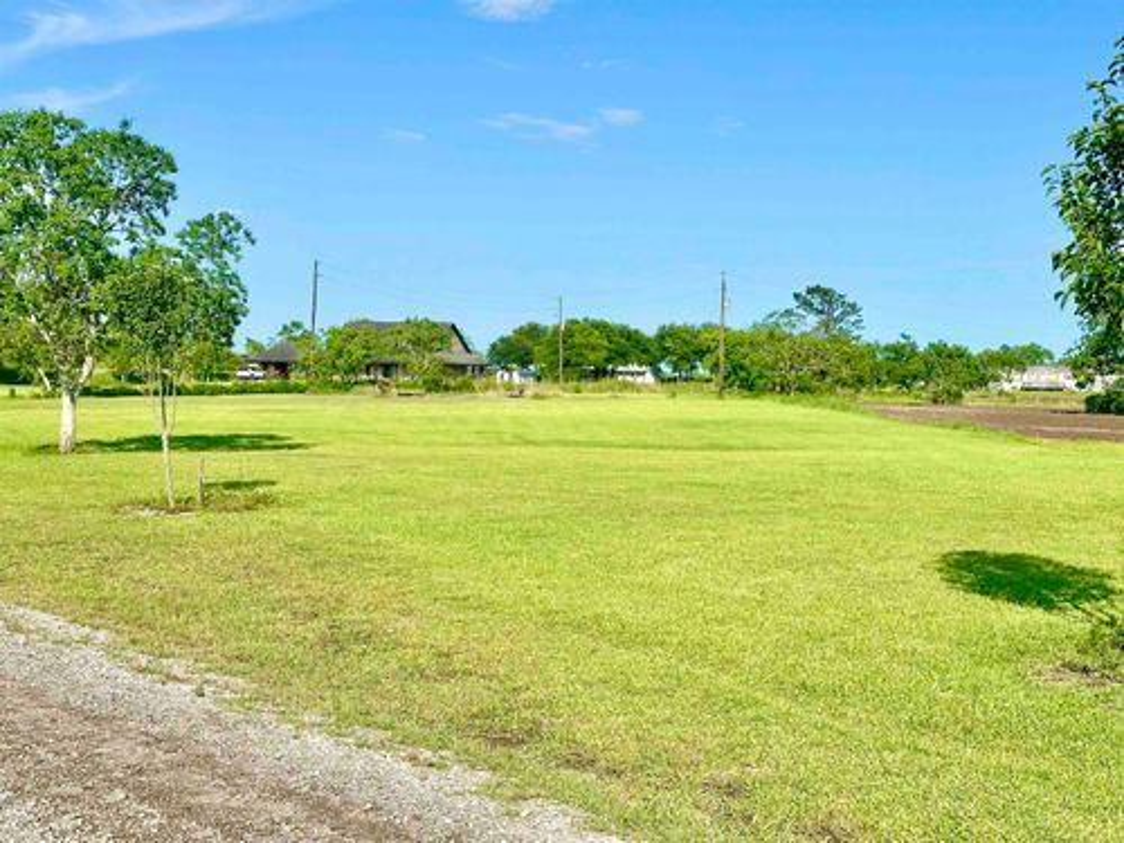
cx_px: 562
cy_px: 422
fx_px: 1559
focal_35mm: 48
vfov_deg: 30.3
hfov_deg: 39.7
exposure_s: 1/5882
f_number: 1.78
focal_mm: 6.86
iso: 64
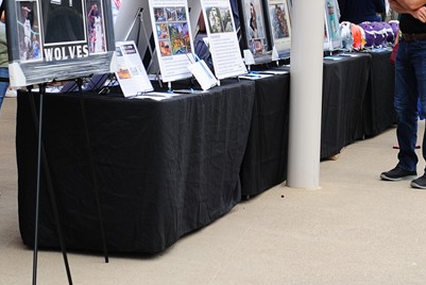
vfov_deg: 12.2
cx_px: 207
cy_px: 23
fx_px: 1326
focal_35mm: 112
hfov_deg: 18.2
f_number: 4
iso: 320
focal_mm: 45
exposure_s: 1/500
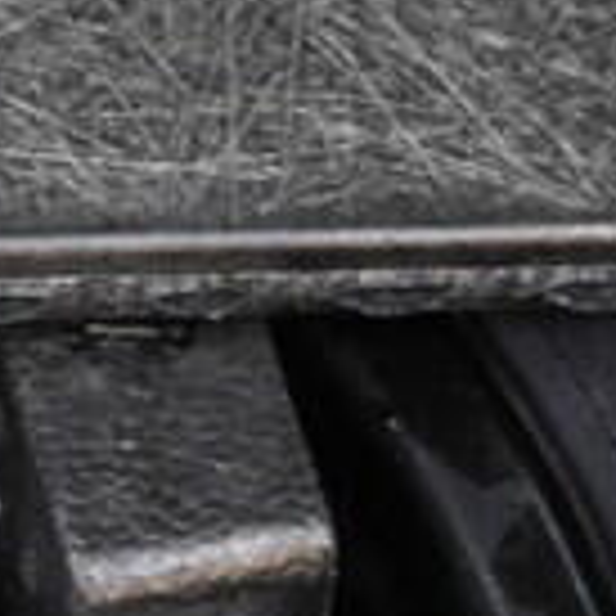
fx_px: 4610
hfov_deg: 7.2
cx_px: -791
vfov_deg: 7.2
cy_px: 1464
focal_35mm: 229
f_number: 2.8
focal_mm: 24
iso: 320
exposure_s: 1/40
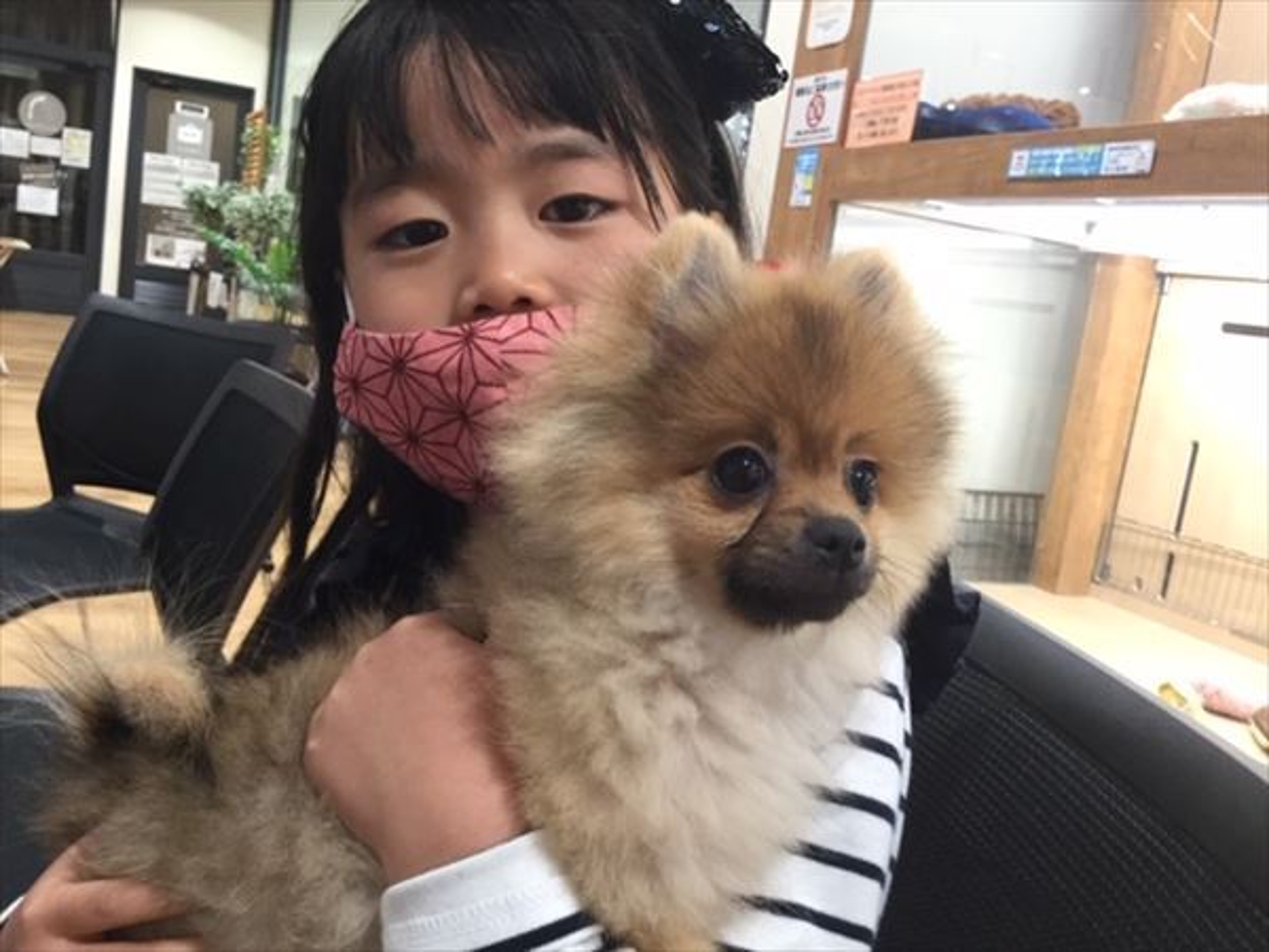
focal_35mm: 31
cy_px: 476
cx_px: 634
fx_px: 1136
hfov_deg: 58.4
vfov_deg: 45.4
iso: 100
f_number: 2.4
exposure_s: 1/30
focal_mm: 3.3
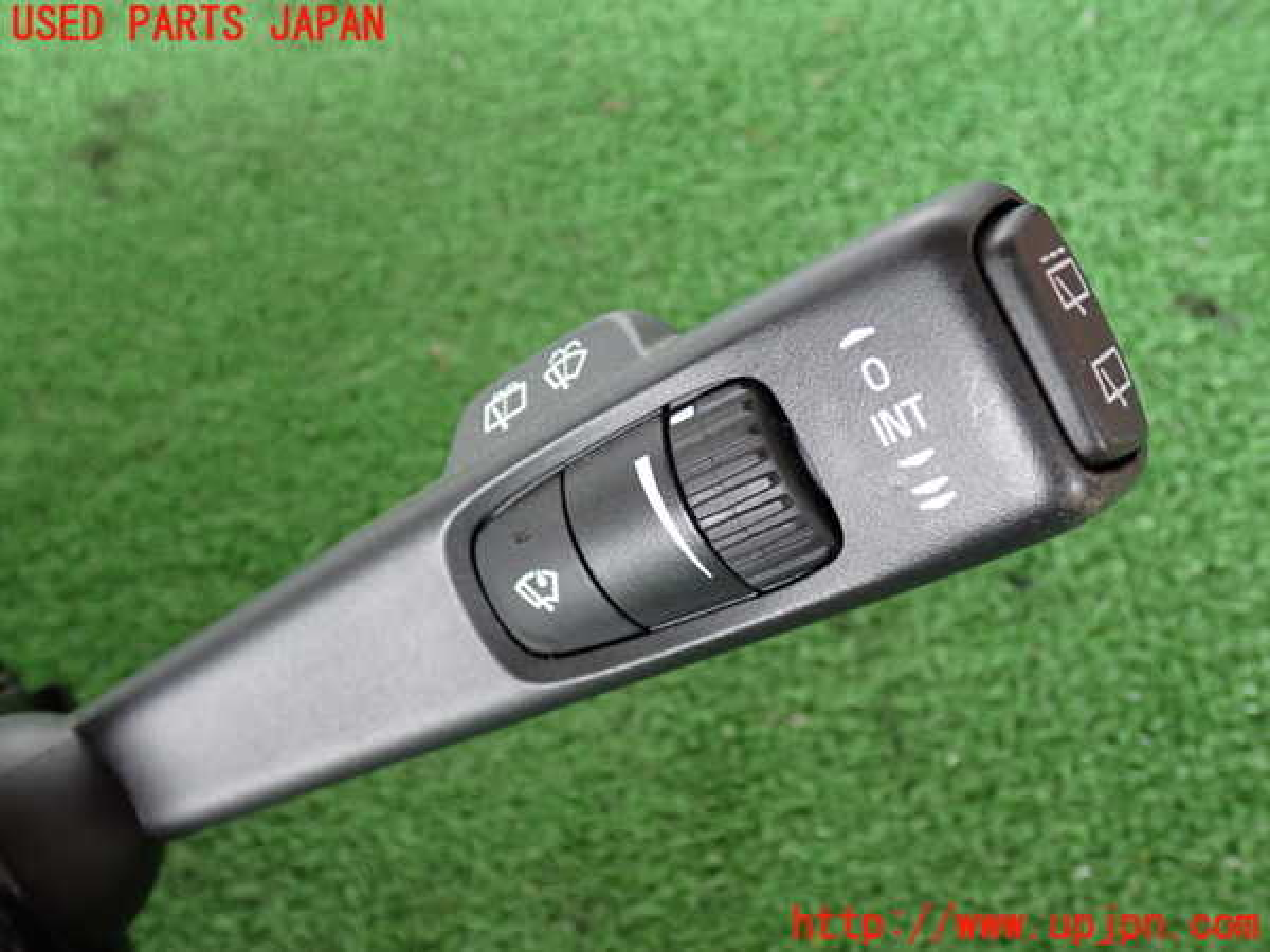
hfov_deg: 51.4
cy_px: 476
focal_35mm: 36
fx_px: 1321
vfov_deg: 39.7
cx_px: 635
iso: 400
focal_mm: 6.37
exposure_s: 1/40
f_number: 2.5
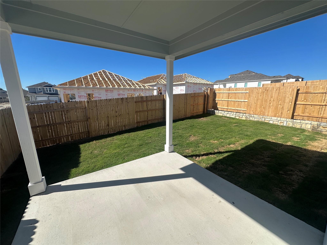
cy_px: 122
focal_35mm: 14
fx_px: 132
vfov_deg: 85.7
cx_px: 164
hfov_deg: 102.1
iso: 50
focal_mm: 2.22
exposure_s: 1/2618
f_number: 2.2
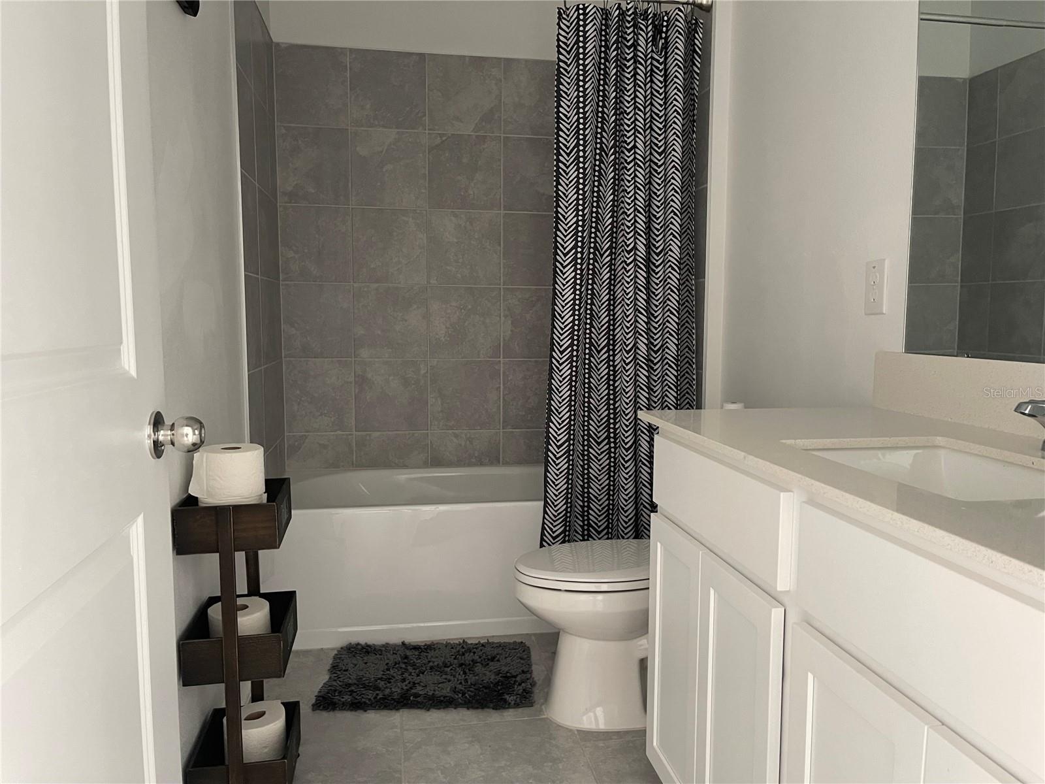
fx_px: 755
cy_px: 392
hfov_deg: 69.4
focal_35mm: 25
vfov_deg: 54.9
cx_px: 522
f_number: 1.6
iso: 500
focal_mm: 5.1
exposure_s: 1/47
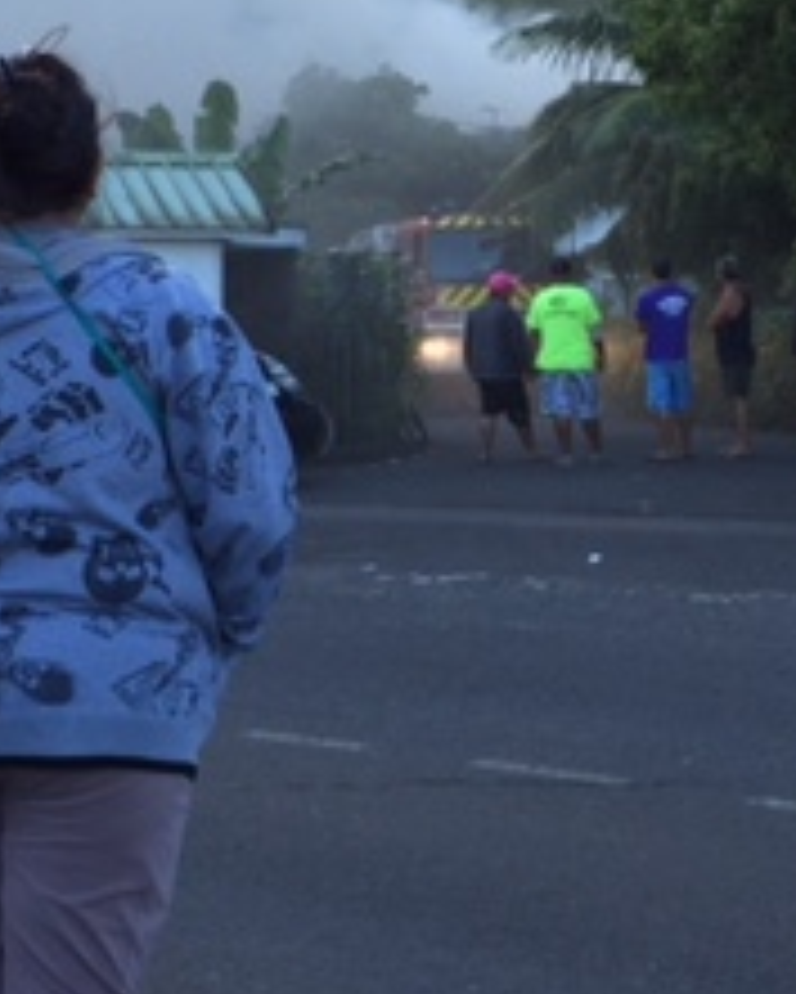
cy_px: 166
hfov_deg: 18.7
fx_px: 2413
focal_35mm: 82
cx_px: 504
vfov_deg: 22.9
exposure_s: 1/293
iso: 32
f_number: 2.2
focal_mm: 4.15
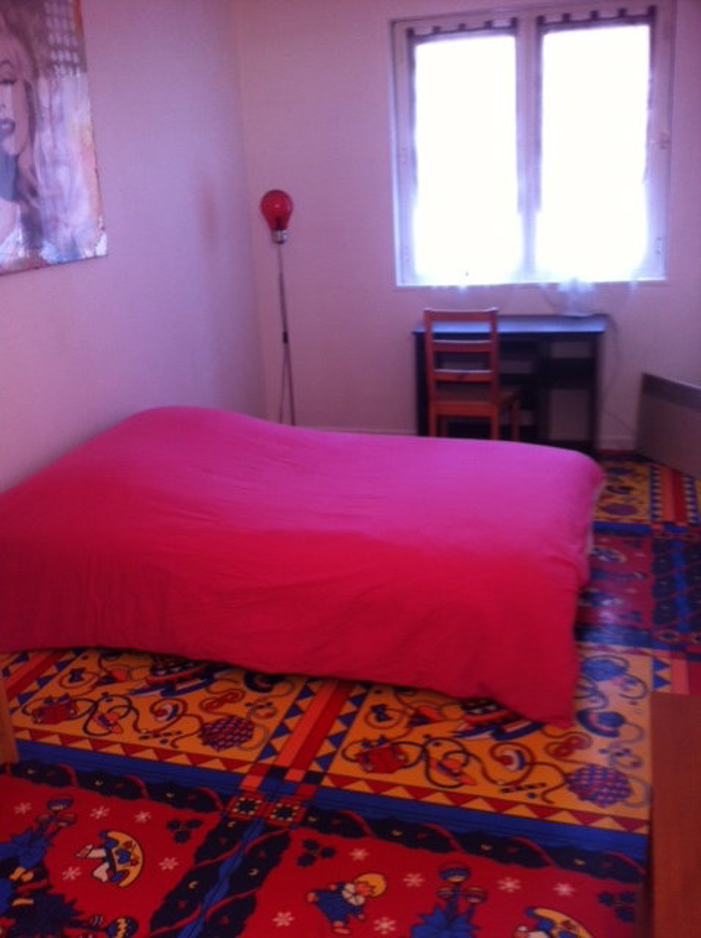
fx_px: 948
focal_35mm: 35
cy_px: 469
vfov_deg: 52.7
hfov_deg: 40.6
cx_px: 350
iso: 80
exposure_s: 1/20
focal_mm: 3.85
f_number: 2.8
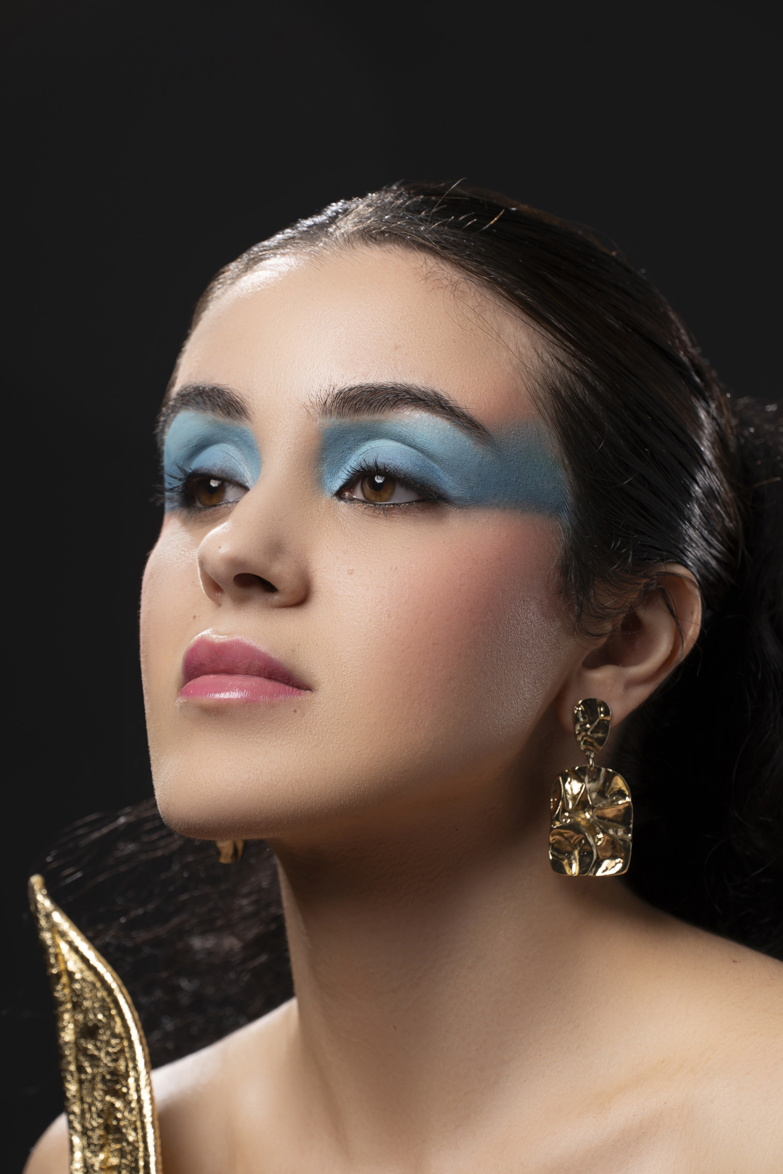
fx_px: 5872
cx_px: 392
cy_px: 587
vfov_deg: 11.4
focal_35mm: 180
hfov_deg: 7.6
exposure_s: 1/160
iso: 100
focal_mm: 180
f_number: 8
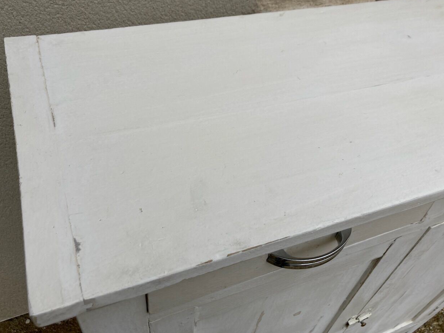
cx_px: 222
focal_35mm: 29
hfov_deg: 61.7
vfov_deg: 48.2
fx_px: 372
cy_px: 164
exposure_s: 1/1473
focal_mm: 3.99
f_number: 1.8
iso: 20
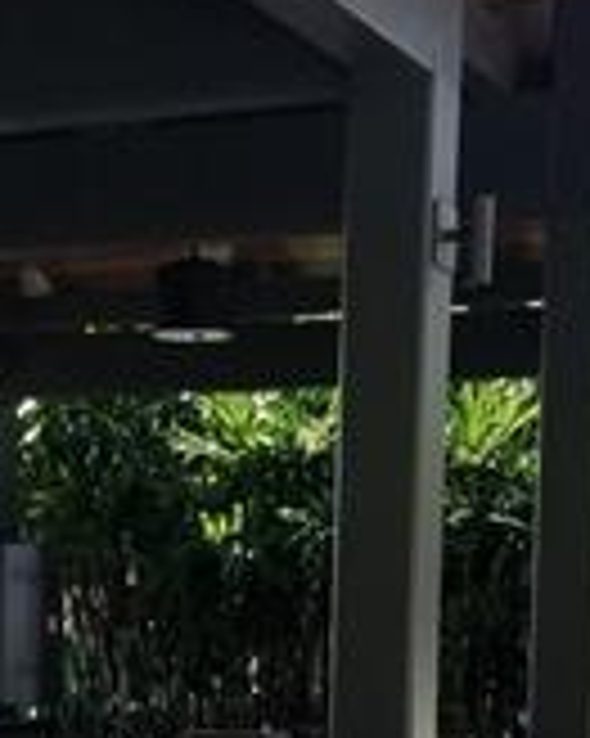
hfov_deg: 15.4
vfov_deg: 18.5
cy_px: 837
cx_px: 108
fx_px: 2163
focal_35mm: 99
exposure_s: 1/784
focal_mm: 4.25
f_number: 1.7
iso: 50
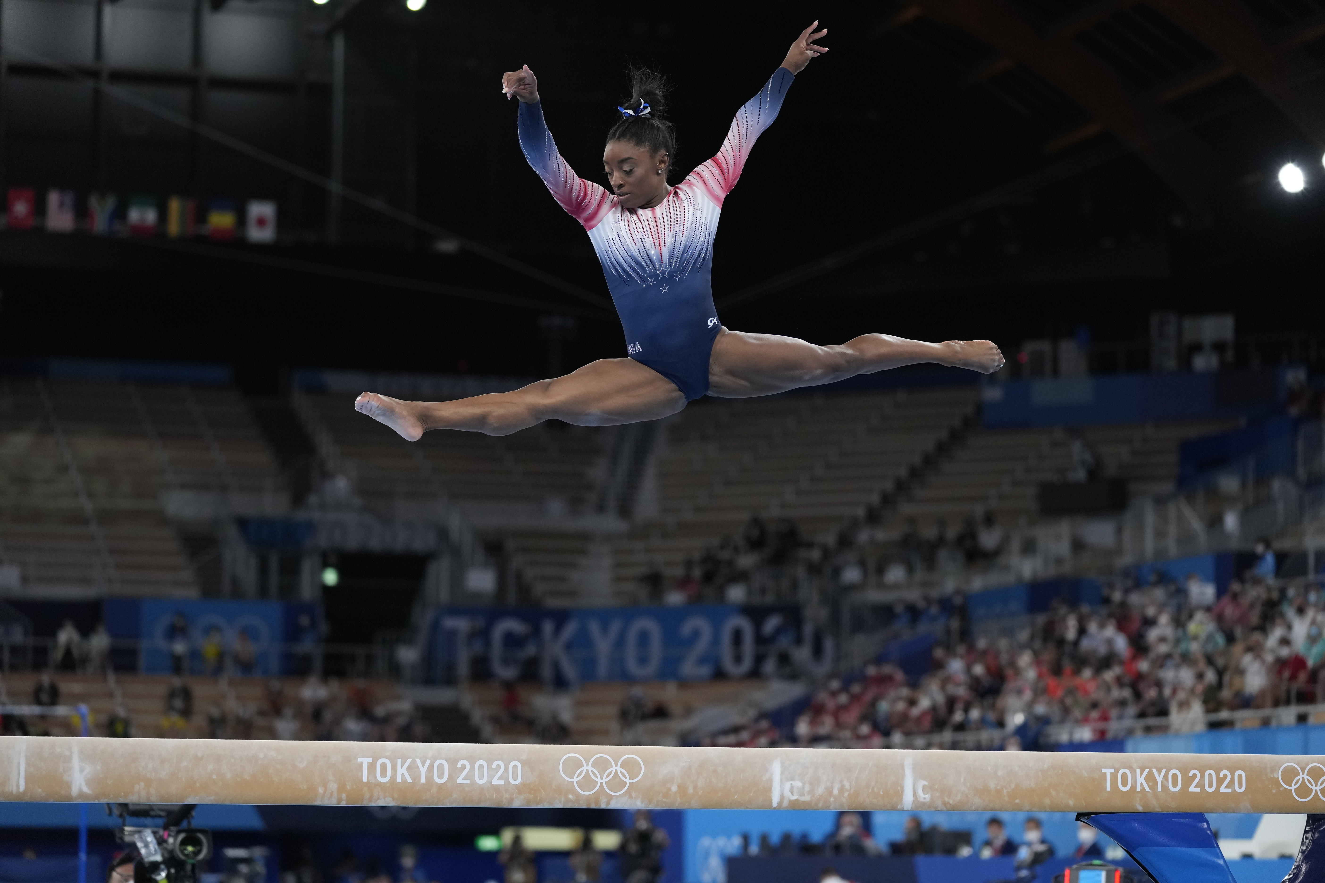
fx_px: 3680
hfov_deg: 20.4
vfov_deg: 13.7
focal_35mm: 100
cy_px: 442
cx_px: 662
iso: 2500
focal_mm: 100
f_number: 2.8
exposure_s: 1/2500
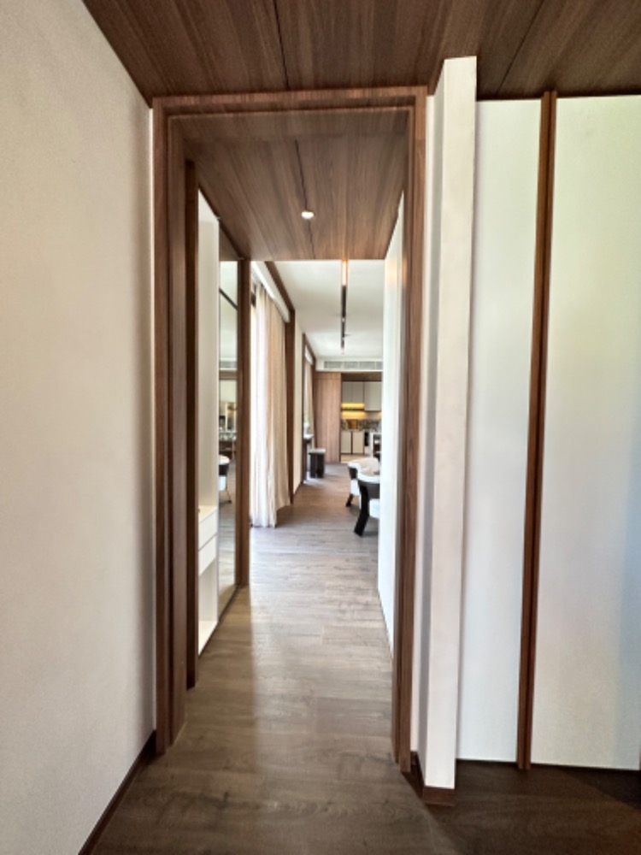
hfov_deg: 85.7
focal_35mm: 14
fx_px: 346
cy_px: 428
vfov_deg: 102.1
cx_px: 320
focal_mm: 2.22
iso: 250
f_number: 2.2
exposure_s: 1/99
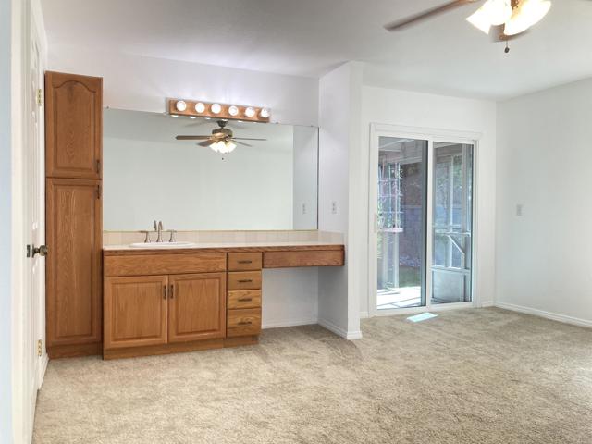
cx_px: 296
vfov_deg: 49.7
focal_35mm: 28
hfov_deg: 63.4
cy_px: 222
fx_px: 479
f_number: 1.8
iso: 64
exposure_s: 1/120
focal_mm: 3.99
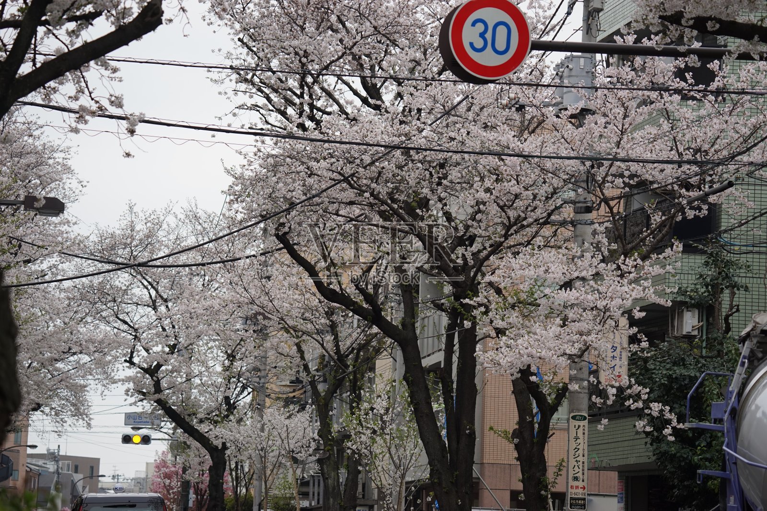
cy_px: 256
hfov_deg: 13.7
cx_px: 384
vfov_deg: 9.2
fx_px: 3196
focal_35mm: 150
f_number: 6.3
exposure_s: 1/320
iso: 100
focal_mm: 150
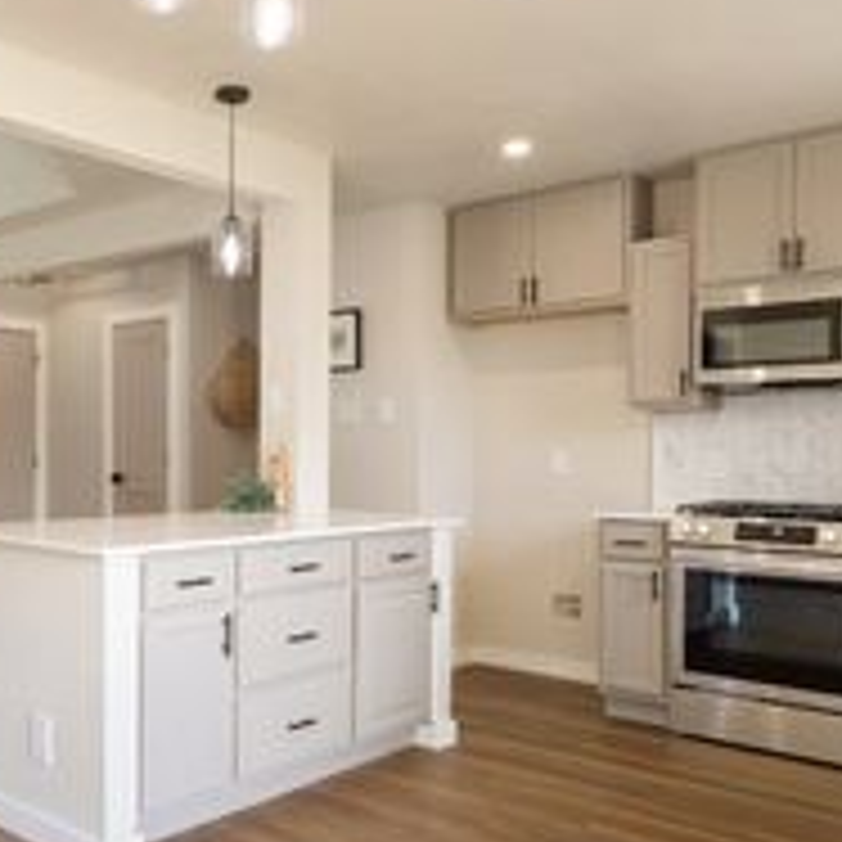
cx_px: 194
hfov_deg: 45.2
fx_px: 967
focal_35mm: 35
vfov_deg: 47.0
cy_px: 462
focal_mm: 15.5
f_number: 8
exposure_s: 1/1.67
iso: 100
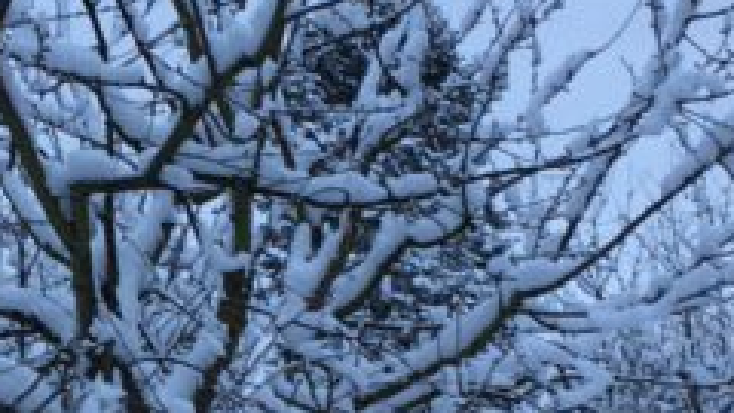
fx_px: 2822
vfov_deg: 8.2
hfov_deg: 14.6
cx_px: 40
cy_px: 555
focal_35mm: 145
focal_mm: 4.15
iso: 25
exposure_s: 1/50
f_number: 2.2
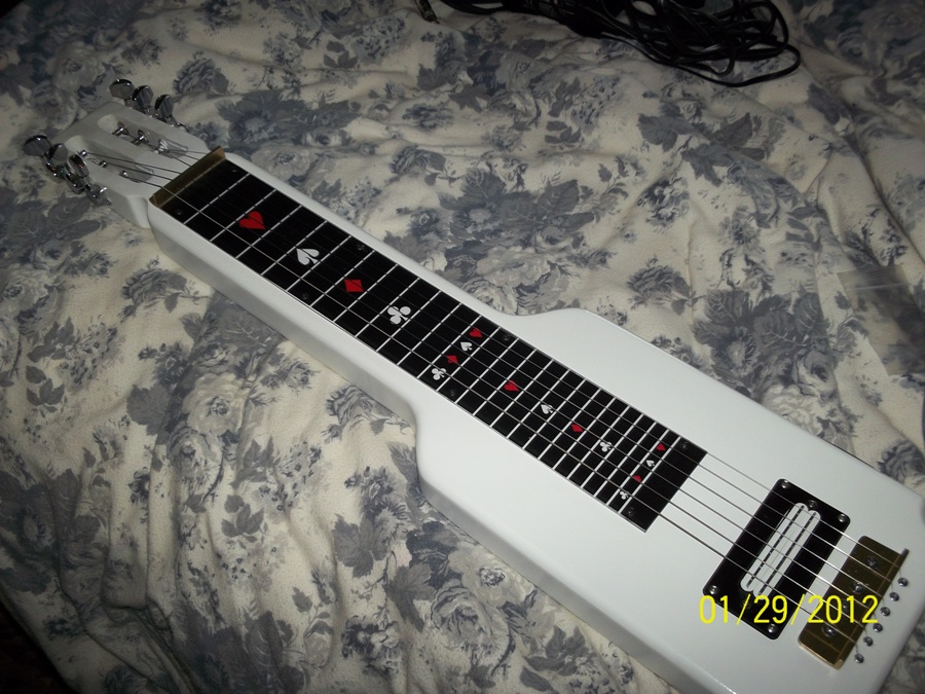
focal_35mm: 38
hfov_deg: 49.0
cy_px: 347
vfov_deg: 37.7
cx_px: 462
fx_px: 1015
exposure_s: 1/60
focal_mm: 6.3
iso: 80
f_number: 4.5
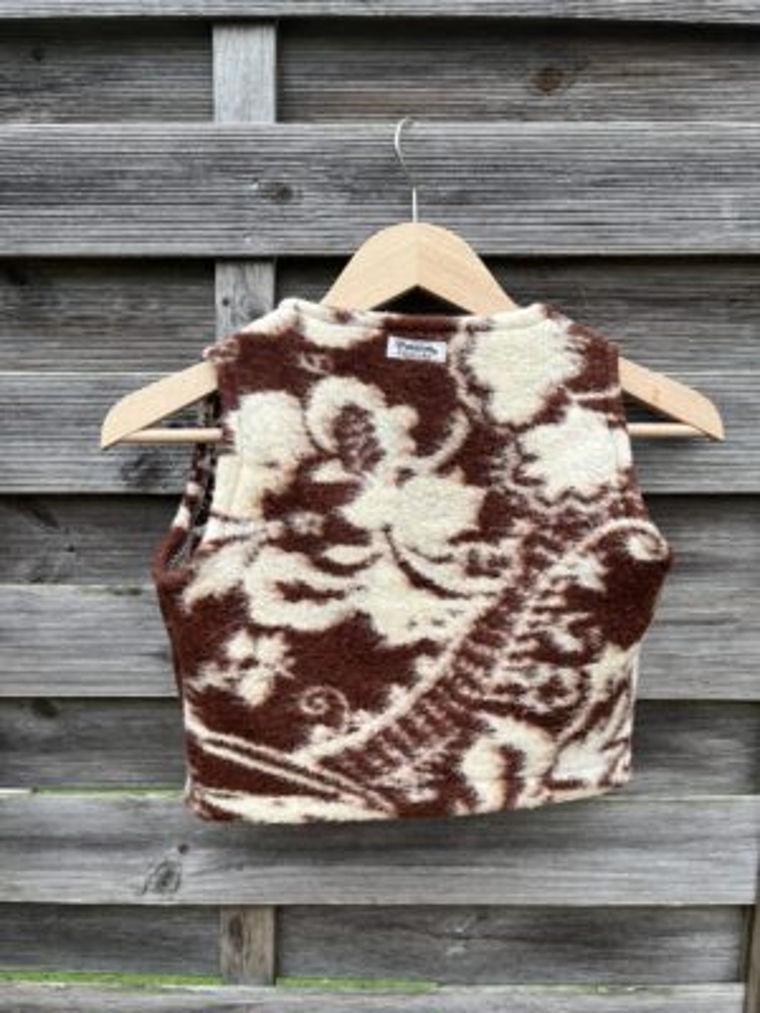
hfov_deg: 53.1
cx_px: 380
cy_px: 506
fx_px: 761
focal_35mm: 26
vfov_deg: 67.3
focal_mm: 5.1
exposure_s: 1/122
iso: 40
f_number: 1.6
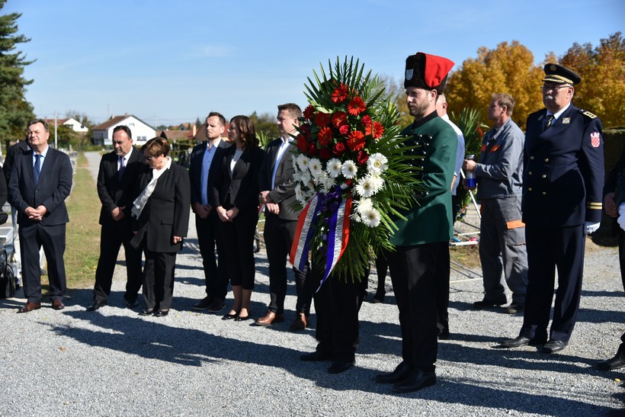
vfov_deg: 30.5
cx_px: 312
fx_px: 764
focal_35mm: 44
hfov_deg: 44.5
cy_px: 208
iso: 320
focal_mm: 44
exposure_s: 1/2500
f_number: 4
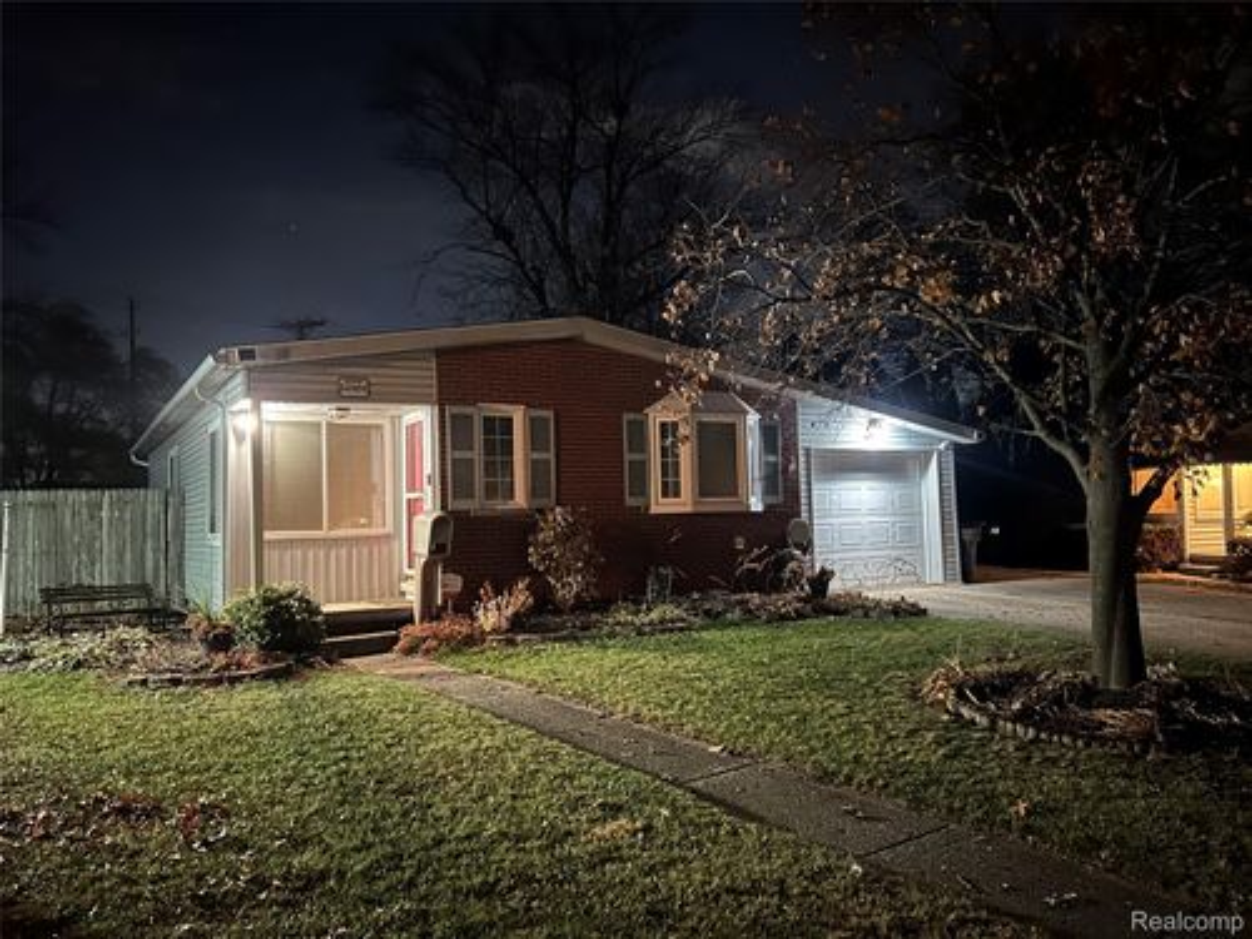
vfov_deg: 53.1
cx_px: 626
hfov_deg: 67.3
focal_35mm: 26
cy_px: 470
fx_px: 940
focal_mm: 5.7
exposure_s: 1/9
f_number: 1.5
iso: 1000
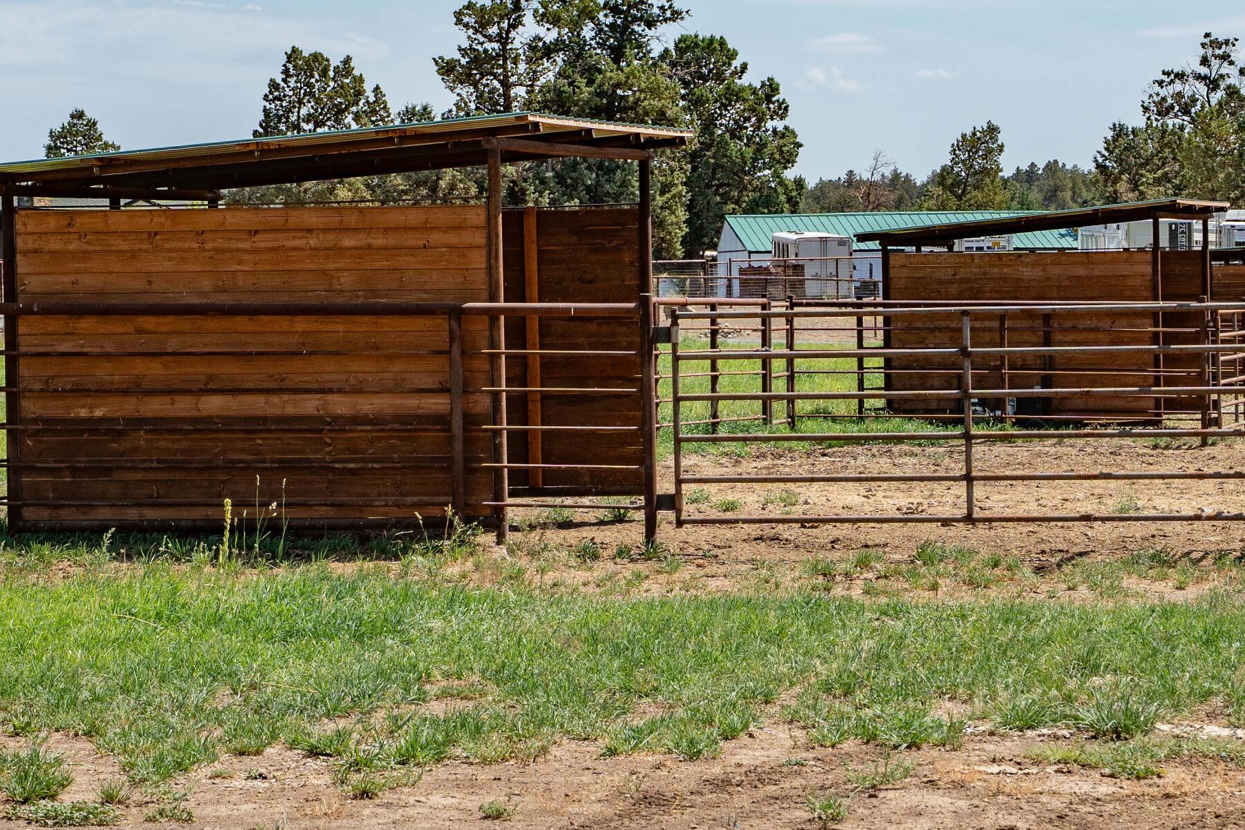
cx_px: 704
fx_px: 5221
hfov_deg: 13.6
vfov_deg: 9.1
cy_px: 242
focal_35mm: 151
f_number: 10
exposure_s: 1/320
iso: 200
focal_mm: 61
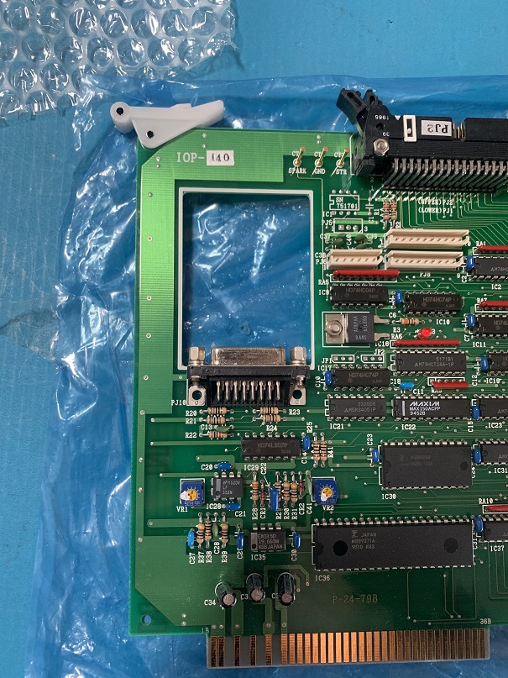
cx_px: 254
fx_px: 509
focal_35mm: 26
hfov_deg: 53.1
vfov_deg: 67.3
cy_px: 339
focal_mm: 4.25
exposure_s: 1/60
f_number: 1.8
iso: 320
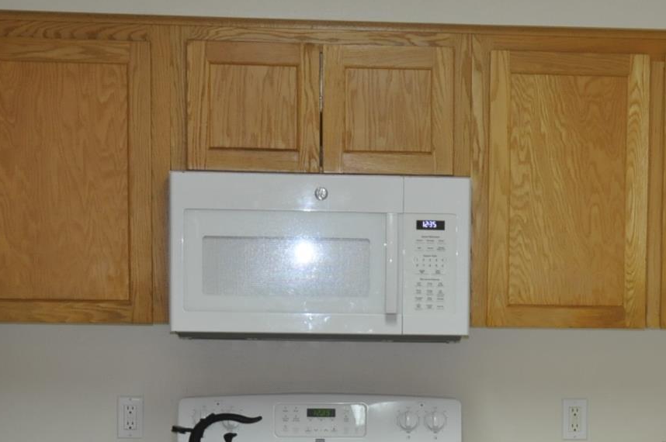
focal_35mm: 101
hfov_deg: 20.0
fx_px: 1871
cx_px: 530
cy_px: 474
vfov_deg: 13.2
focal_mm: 27
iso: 800
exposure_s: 1/60
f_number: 3.8
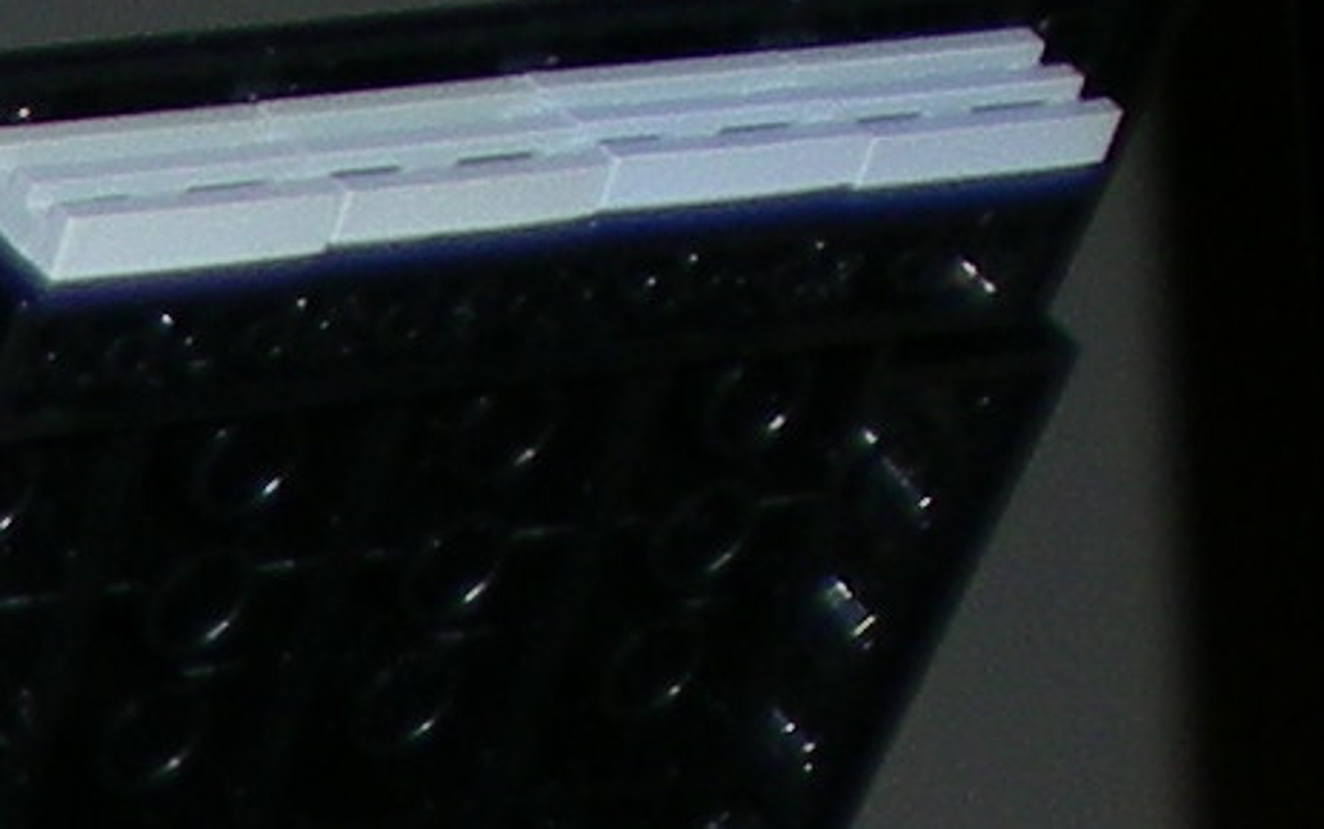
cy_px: 2158
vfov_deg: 4.8
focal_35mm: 267
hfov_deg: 7.5
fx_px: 9640
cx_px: -1579
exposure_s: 1/60
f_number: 3.1
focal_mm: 6.3
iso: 50
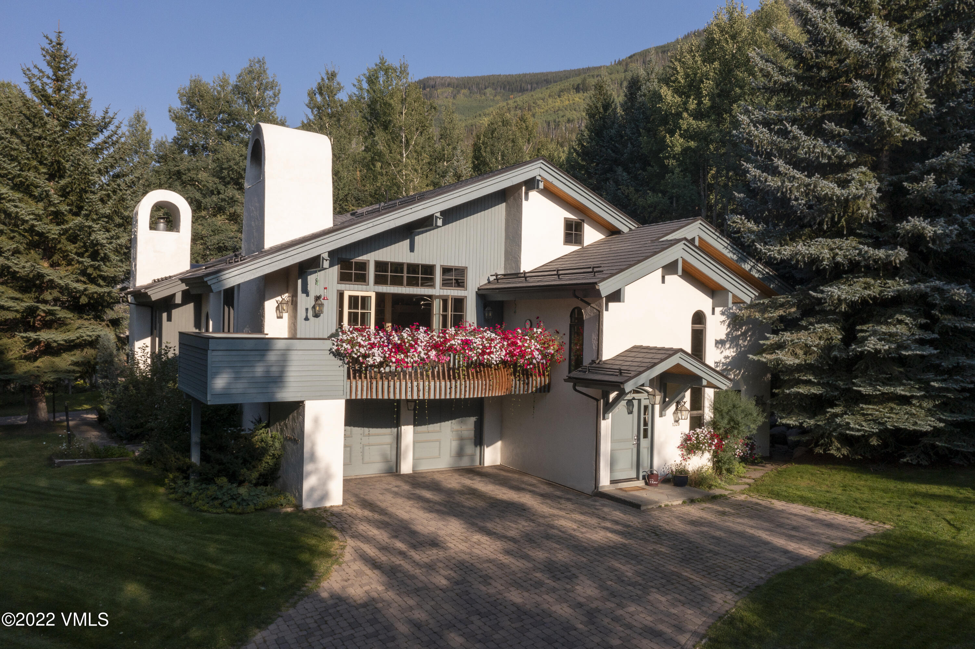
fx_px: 758
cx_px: 488
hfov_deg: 65.5
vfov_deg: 46.4
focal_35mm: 28
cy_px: 324
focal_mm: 10.26
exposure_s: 1/160
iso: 100
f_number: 11
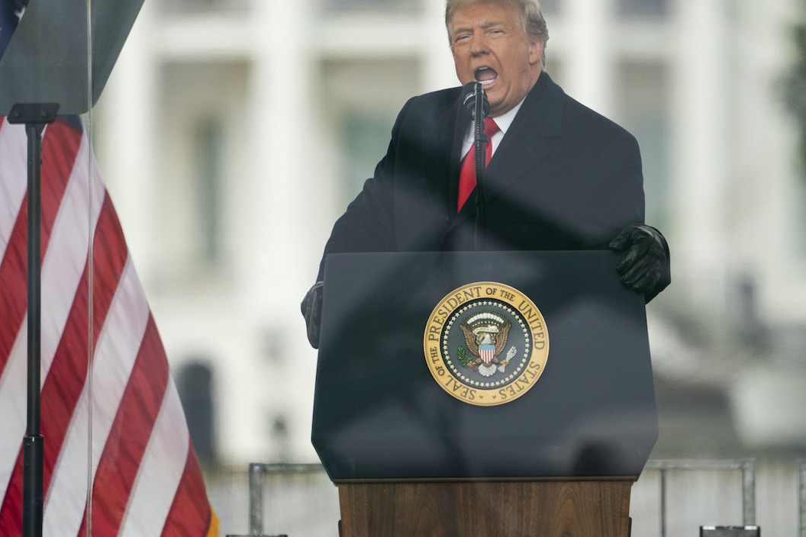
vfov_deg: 1.5
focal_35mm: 909
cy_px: 224
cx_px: 549
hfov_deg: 2.3
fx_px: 20350
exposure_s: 1/1000
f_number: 6.3
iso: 1000
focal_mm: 600
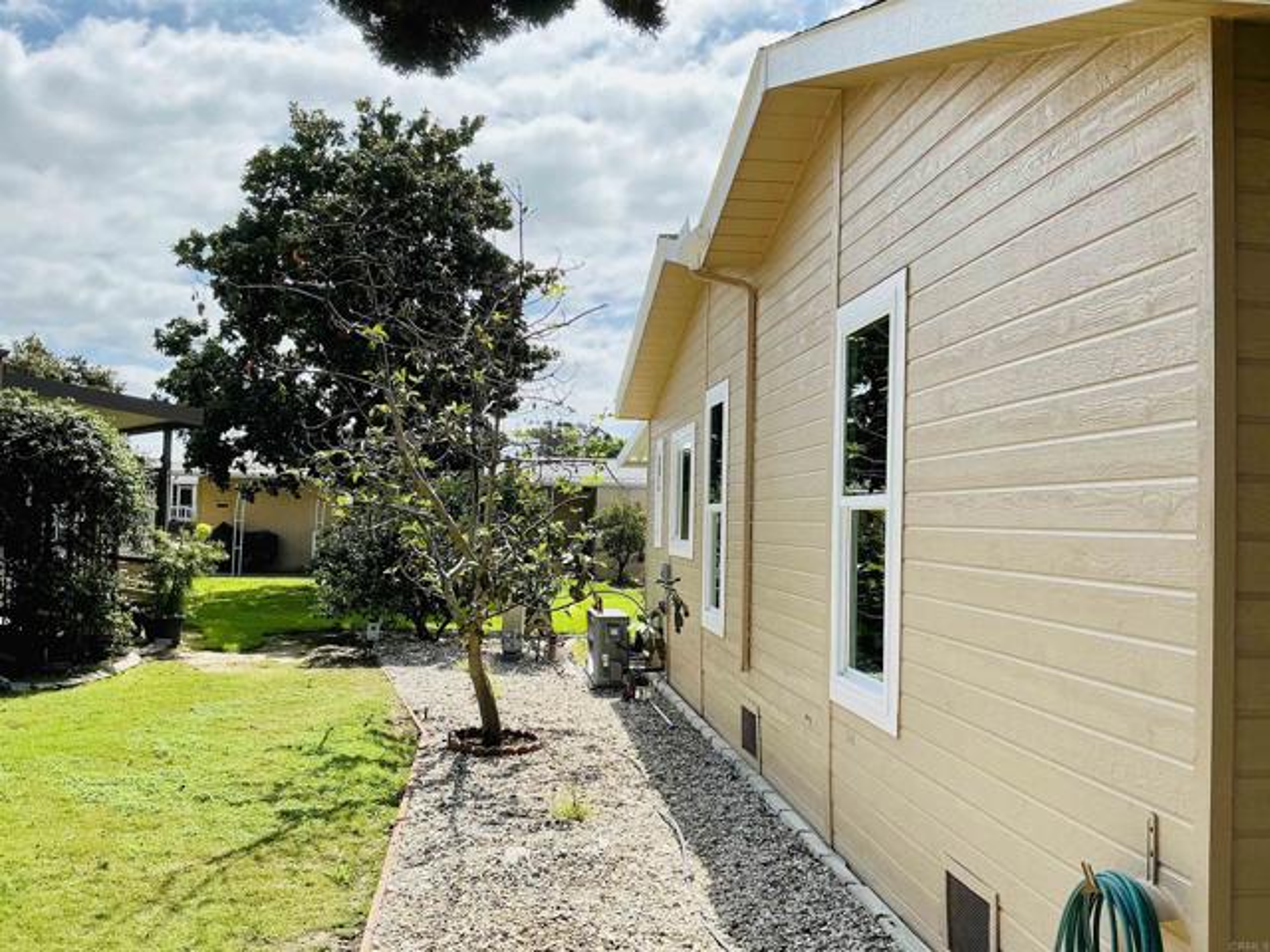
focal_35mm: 28
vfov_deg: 49.7
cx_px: 635
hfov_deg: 63.4
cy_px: 476
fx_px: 1027
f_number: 1.8
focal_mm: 3
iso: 25
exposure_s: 1/1786
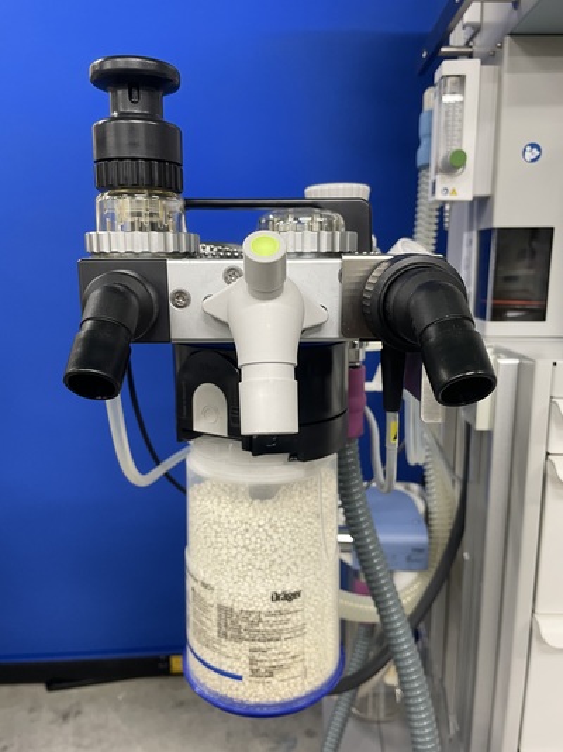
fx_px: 564
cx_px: 282
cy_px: 376
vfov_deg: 67.3
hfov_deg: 53.0
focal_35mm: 26
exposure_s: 1/60
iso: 125
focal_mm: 4.2
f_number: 1.6
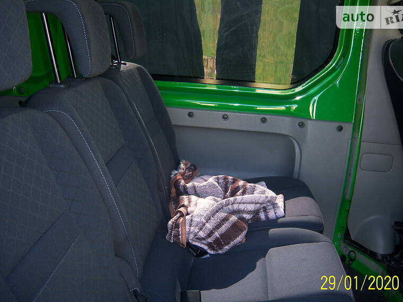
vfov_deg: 37.7
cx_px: 208
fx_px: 442
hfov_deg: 49.0
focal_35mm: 38
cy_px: 159
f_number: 2.8
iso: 80
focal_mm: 7.5
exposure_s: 1/60
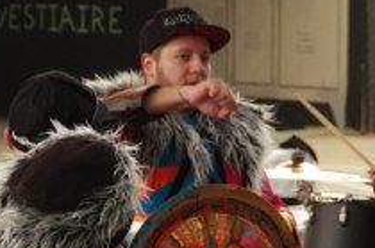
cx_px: 338
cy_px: 104
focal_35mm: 392
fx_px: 4074
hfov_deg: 5.3
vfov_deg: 3.5
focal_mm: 110
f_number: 9
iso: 1600
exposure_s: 1/160
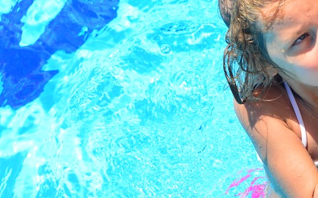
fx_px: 971
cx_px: 295
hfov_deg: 18.3
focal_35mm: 112
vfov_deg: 11.7
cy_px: 64
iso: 100
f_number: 5
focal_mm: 35
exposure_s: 1/500
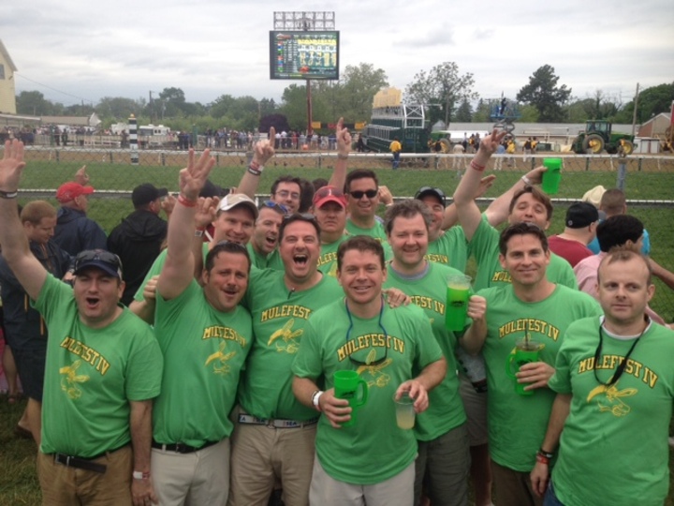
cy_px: 253
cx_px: 337
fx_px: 681
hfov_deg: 52.6
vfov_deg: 40.7
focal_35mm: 35
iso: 64
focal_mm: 4.28
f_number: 2.4
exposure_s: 1/279
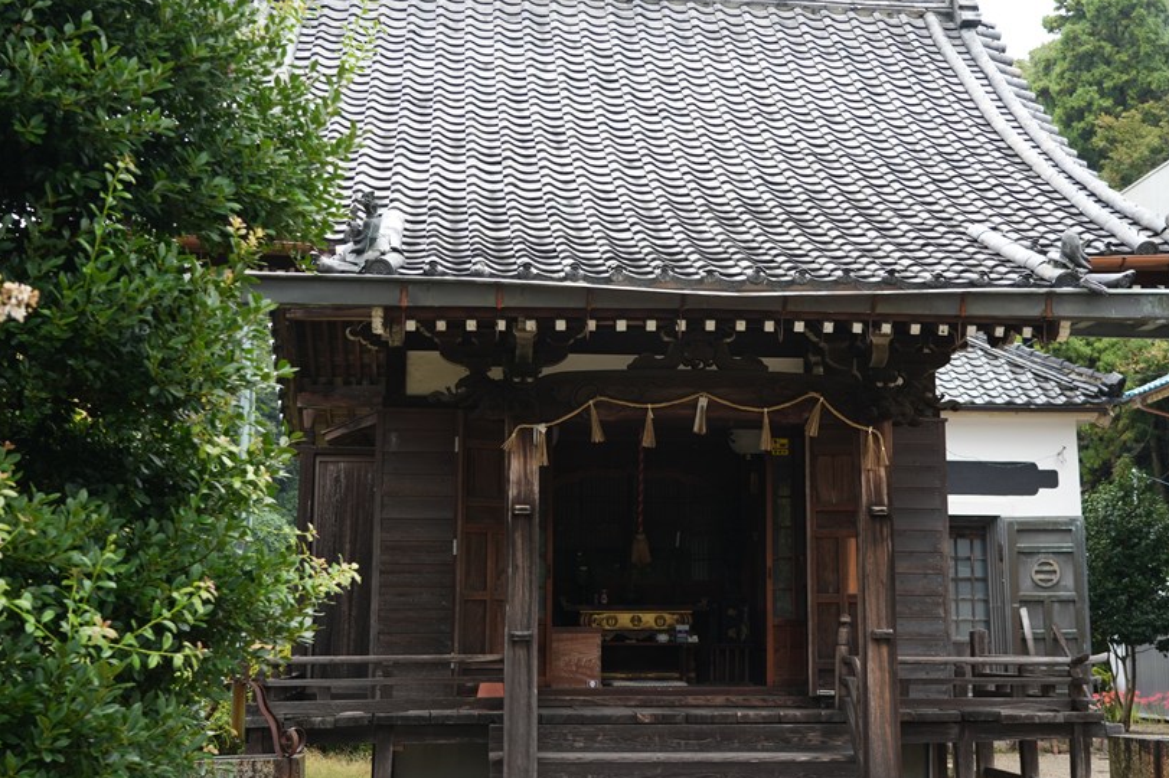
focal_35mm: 48
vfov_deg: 28.0
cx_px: 643
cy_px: 353
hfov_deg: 41.1
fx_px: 1558
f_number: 4
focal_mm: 38
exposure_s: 1/160
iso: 250
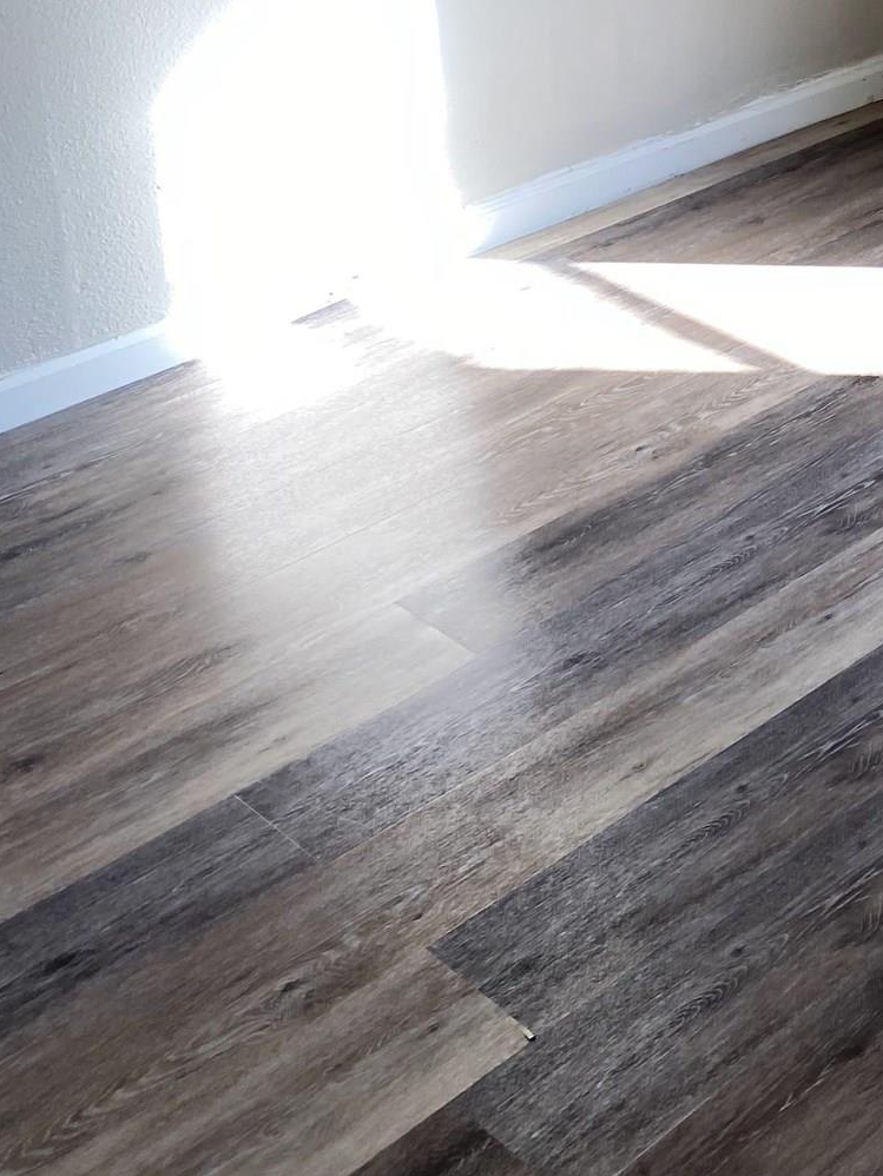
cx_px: 976
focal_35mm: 60
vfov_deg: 29.8
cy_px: -20
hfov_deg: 23.0
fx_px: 2040
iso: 32
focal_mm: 4.25
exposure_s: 1/124
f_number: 1.8
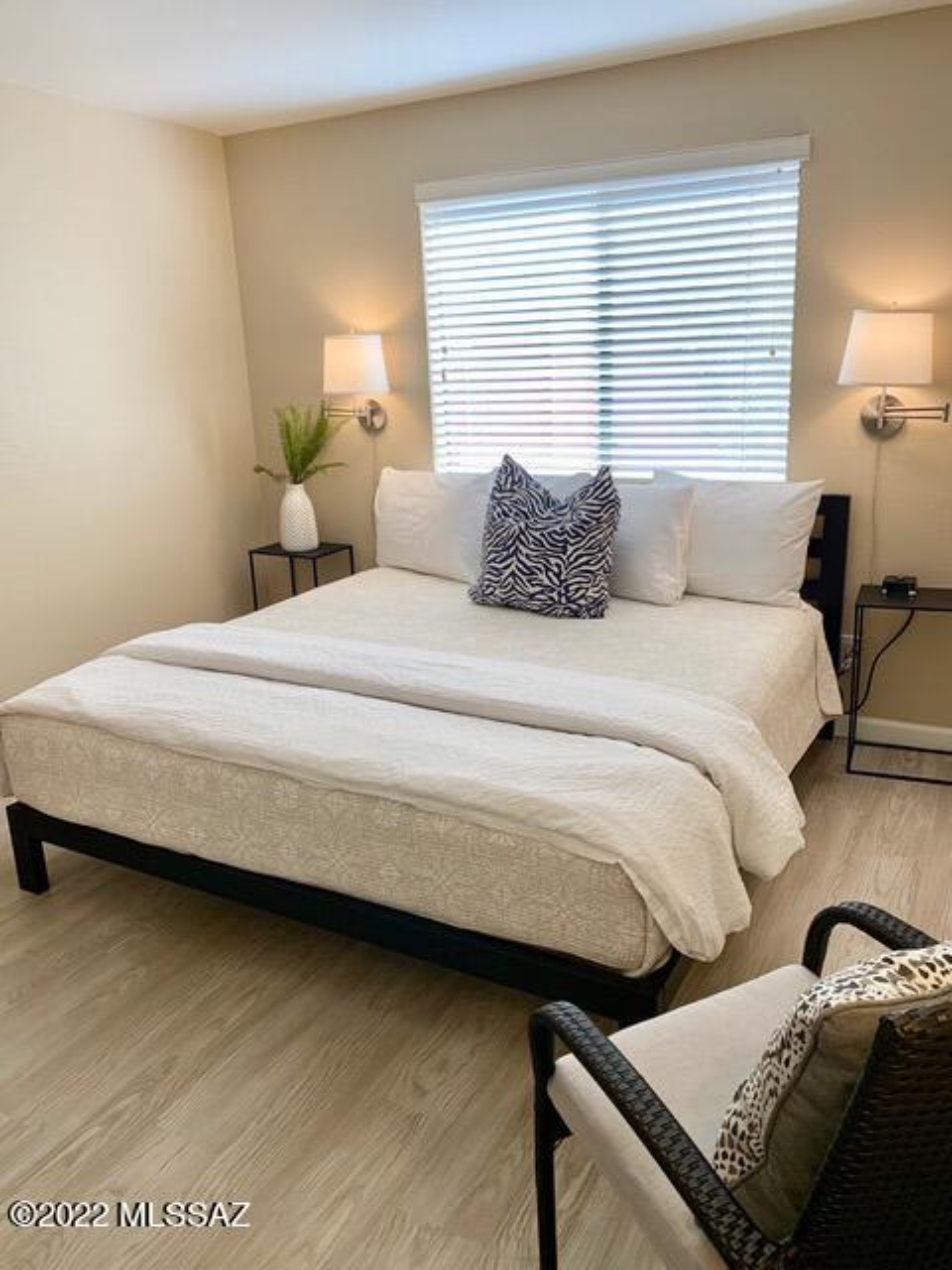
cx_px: 476
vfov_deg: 67.3
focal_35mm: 26
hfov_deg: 53.1
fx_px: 953
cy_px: 635
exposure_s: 1/120
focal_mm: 4.25
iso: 50
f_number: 1.8
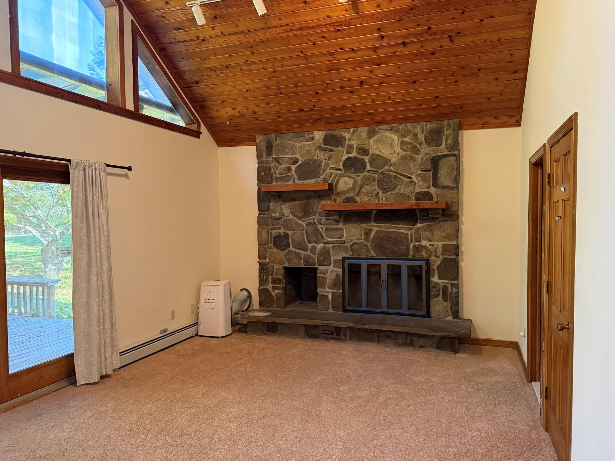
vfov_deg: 54.9
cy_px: 236
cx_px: 319
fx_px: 444
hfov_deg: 69.4
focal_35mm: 25
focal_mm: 6.76
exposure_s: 1/60
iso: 250
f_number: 1.78
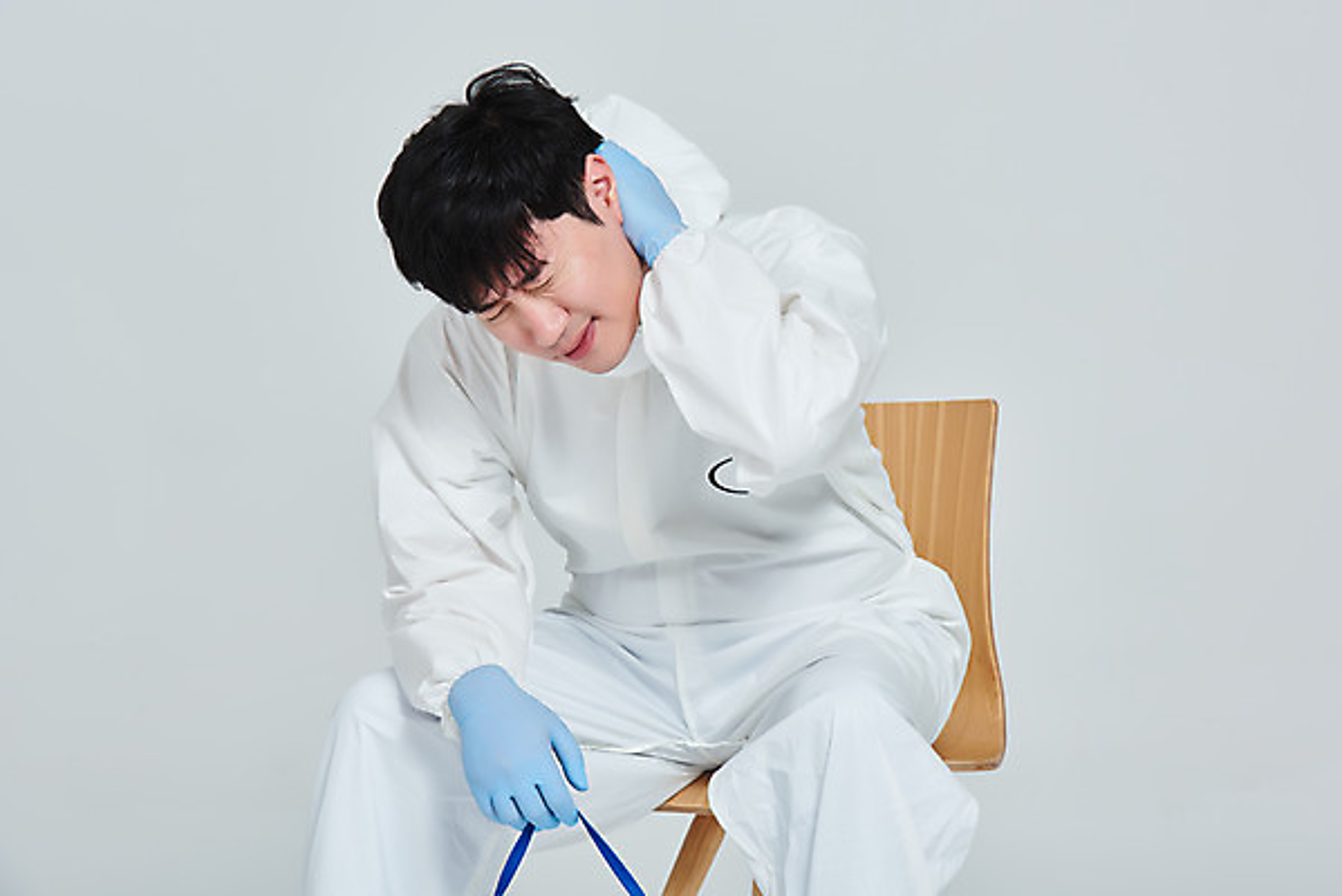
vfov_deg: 10.6
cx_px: 671
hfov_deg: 15.8
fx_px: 4848
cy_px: 448
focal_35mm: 130
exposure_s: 1/125
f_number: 14
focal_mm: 130
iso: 100
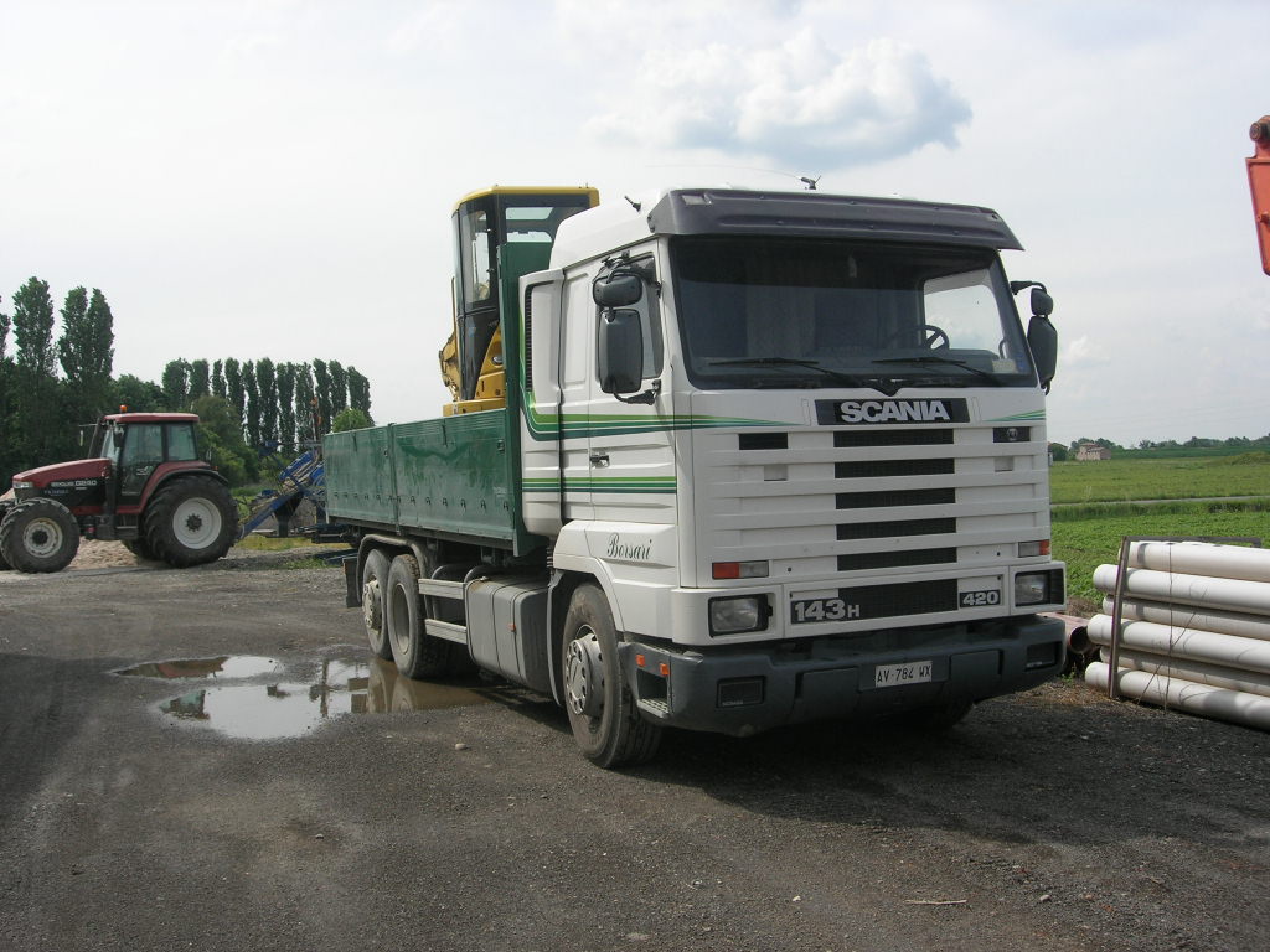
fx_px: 1394
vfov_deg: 37.7
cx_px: 635
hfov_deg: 49.0
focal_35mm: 38
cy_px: 476
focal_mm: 7.8
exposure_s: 1/550
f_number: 4.8
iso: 64
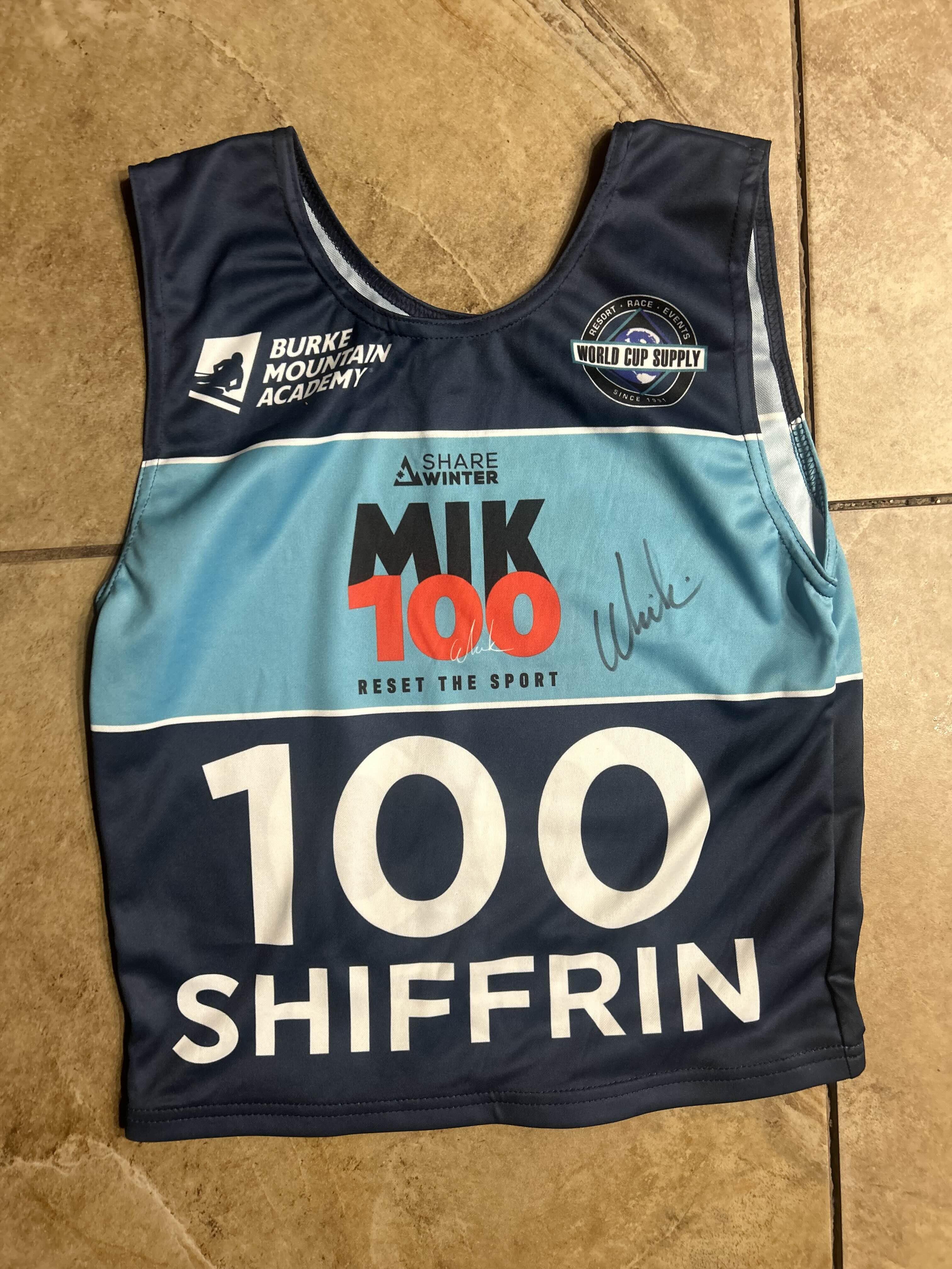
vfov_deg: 67.3
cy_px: 634
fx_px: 953
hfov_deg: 53.1
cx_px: 476
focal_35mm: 26
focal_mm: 5.7
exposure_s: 1/60
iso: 200
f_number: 1.5
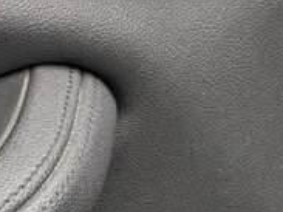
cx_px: -472
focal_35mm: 184
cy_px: -6
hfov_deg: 9.2
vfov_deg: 8.0
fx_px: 1503
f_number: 1.68
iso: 29
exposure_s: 1/30.1
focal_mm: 6.9
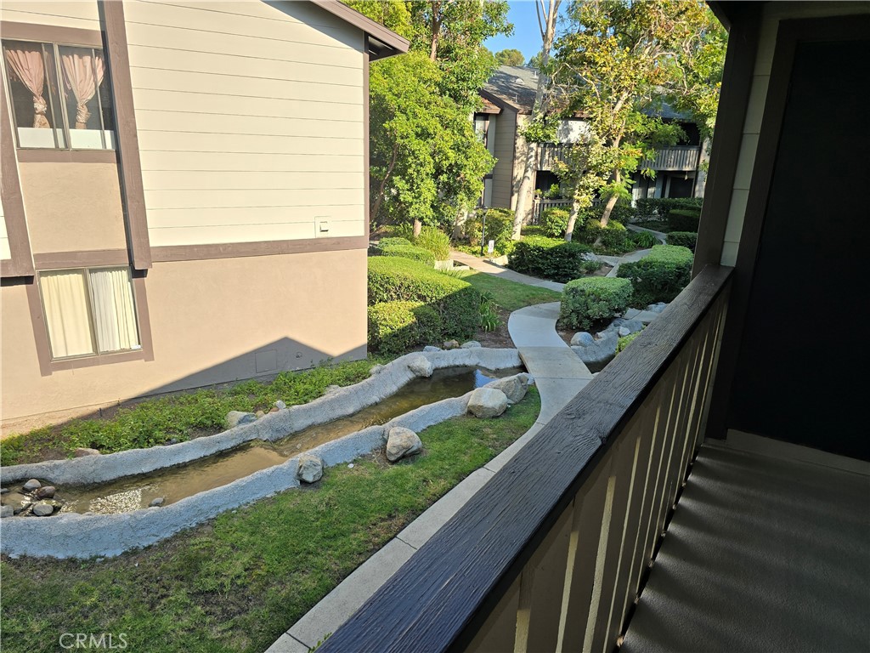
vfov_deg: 58.9
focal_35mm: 23
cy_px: 326
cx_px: 435
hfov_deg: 73.9
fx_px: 578
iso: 12
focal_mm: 6.3
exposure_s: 1/488
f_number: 1.7
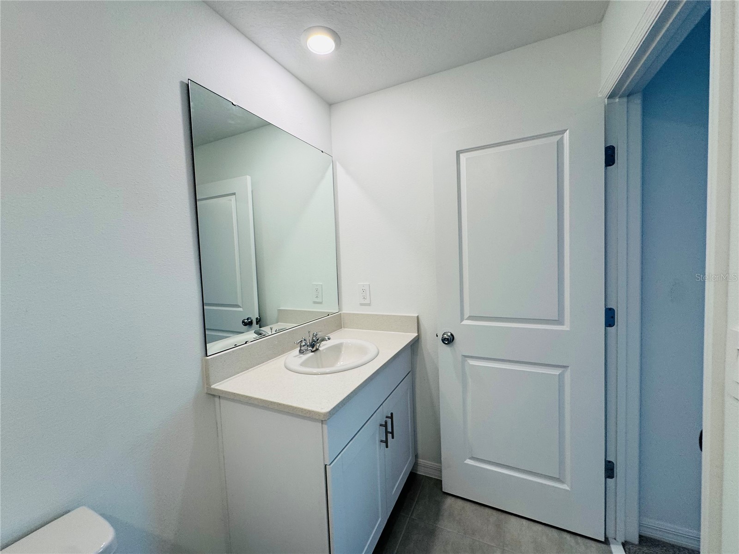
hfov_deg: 102.1
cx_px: 370
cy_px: 277
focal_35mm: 14
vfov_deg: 85.7
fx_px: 299
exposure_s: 1/120
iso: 100
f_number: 2.2
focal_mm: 2.22
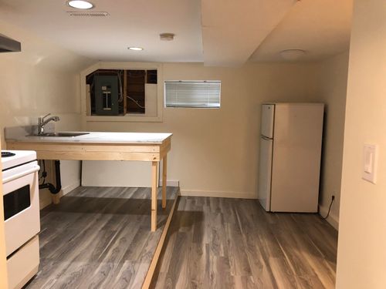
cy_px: 144
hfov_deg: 63.4
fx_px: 312
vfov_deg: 49.7
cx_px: 193
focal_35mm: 28
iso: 64
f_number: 1.8
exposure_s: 1/15
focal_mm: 3.99
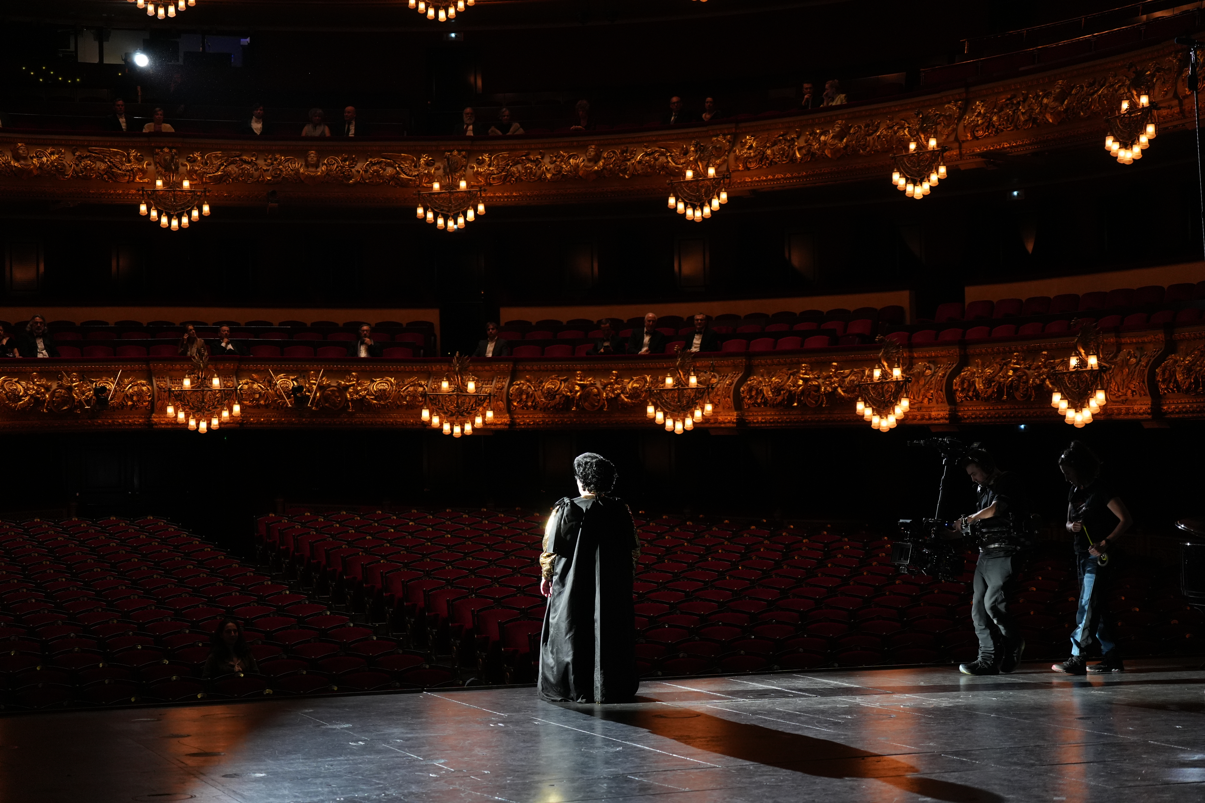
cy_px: 402
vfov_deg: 19.5
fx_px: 2343
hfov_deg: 28.8
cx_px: 602
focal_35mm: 70
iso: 3200
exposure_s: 1/100
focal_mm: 70
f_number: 4
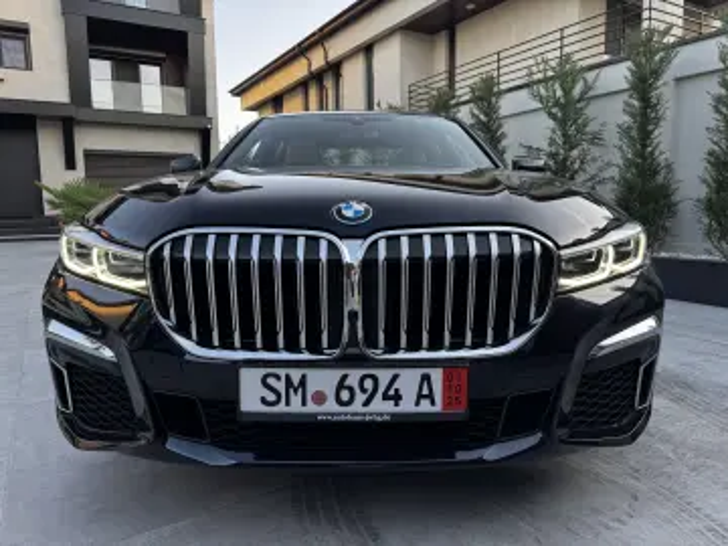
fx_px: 505
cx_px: 364
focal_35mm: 24
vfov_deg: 56.8
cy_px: 273
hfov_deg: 71.6
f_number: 1.78
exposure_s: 1/244
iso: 64
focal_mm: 6.76
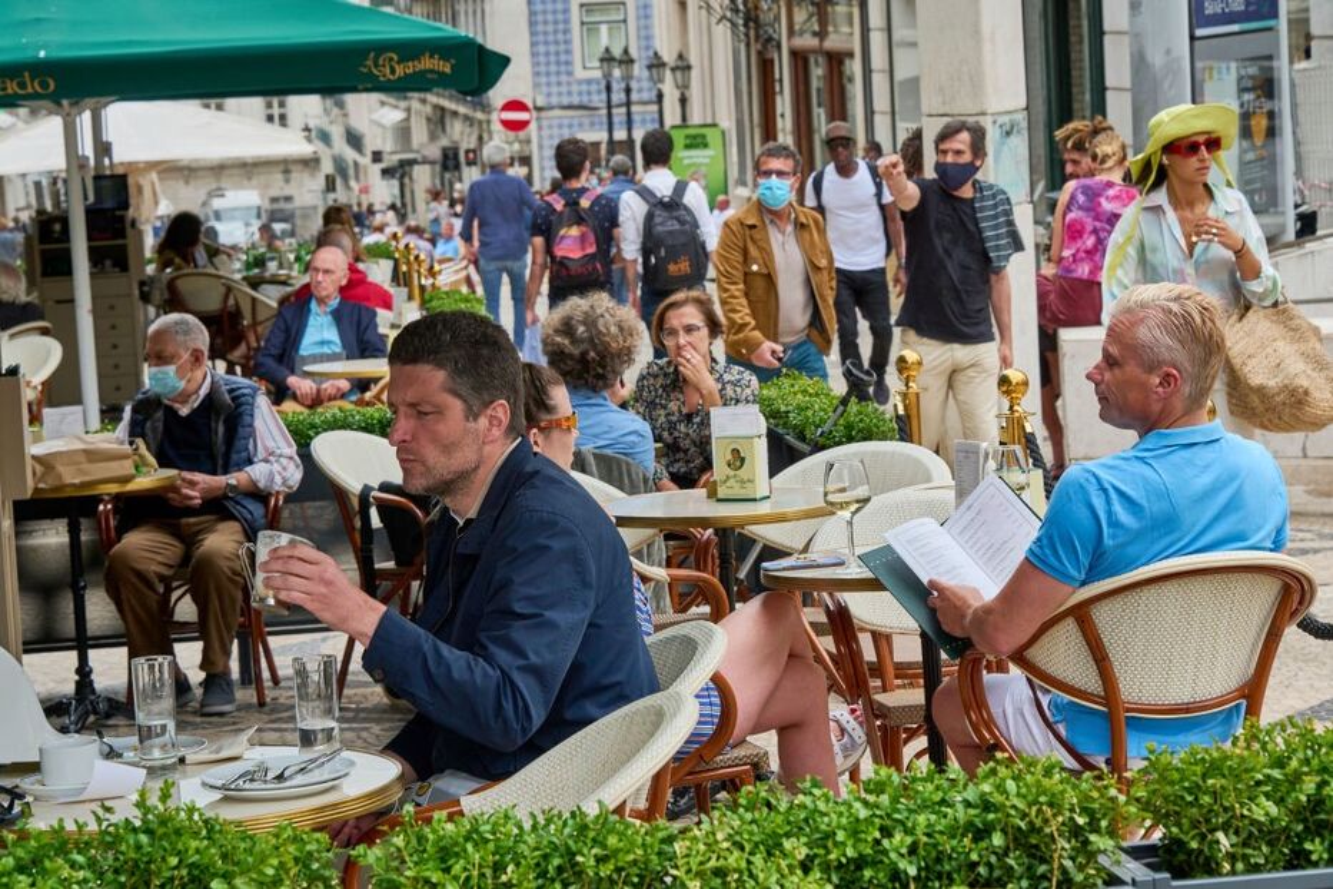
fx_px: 3628
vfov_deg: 14.0
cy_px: 444
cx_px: 666
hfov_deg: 20.8
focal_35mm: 98
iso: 500
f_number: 10
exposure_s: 1/400
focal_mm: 98
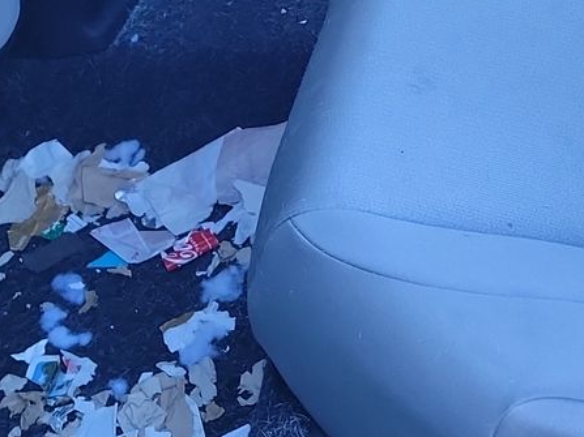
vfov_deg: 15.8
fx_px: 1451
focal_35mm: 86
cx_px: 530
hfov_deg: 22.2
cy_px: -209
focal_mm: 6.7
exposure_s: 1/59
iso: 165
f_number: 1.8
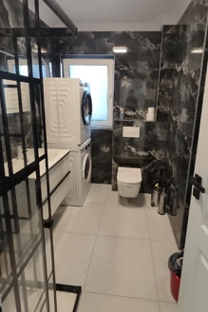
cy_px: 134
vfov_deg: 86.3
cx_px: 112
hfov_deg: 64.5
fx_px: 164
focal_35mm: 19
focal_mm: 1.6
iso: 153
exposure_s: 1/33
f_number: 2.2
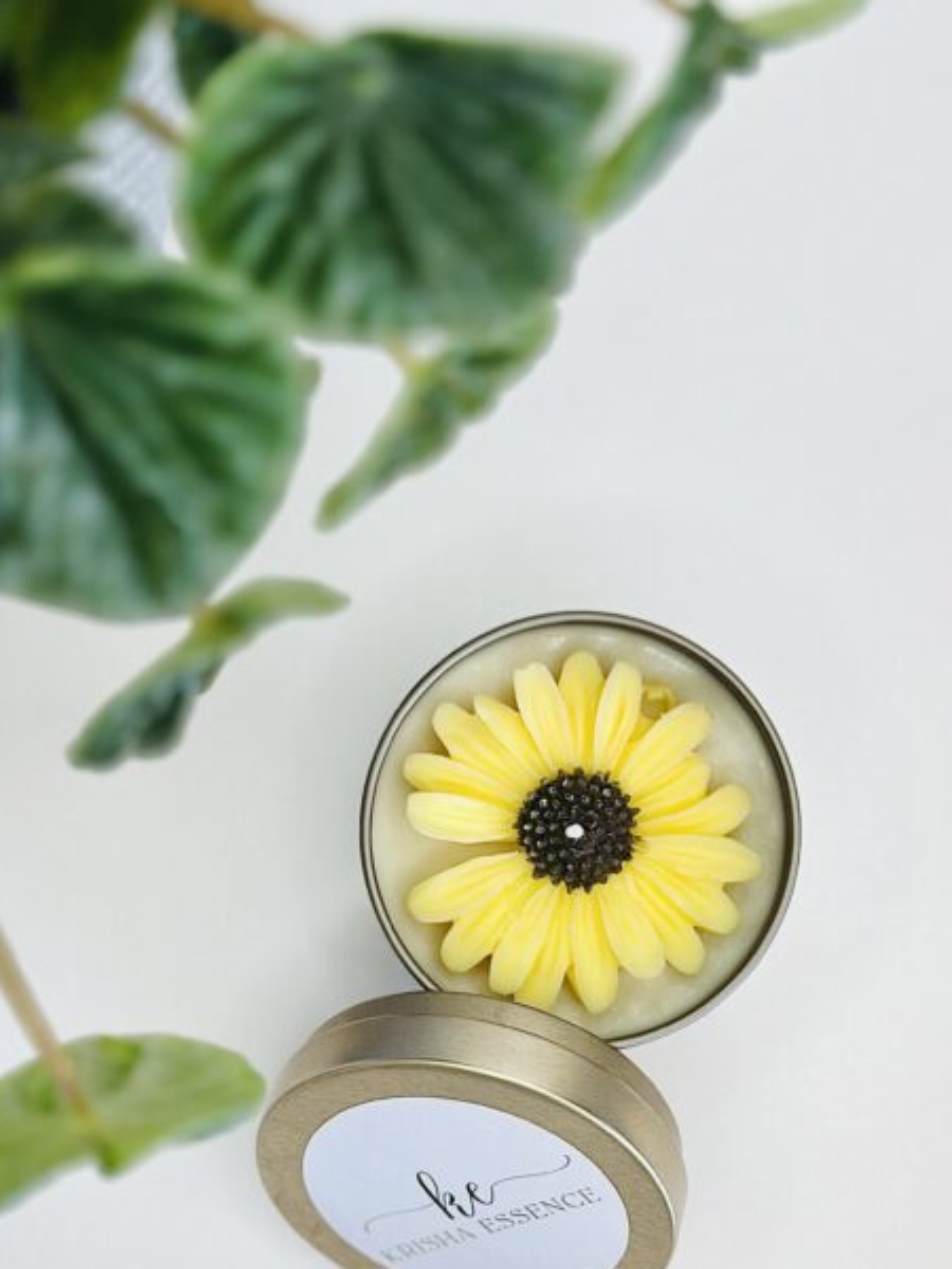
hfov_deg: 22.9
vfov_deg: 30.1
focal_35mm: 64
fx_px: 2347
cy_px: 842
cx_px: 575
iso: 64
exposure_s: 1/149
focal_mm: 6.86
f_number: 1.78
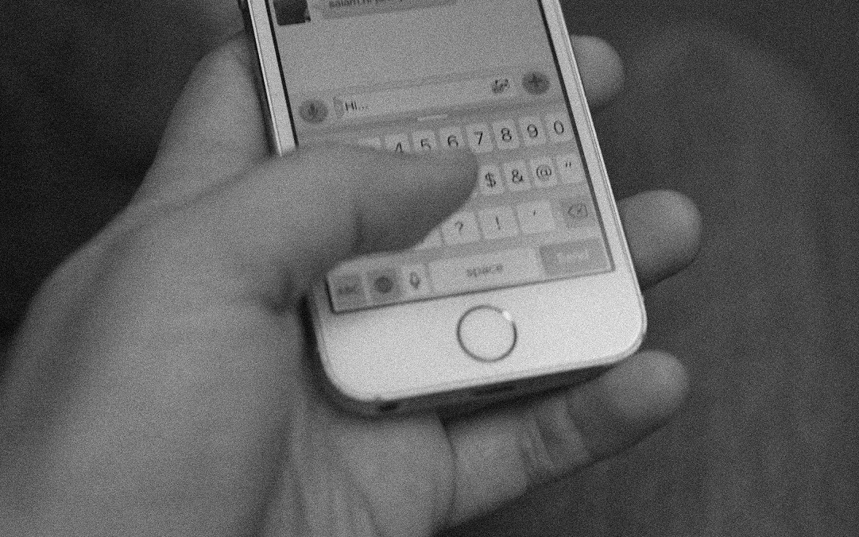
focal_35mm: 80
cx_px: 459
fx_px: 1873
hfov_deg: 25.8
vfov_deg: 16.2
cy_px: 91
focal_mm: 50
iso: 100
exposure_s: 1/25
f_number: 3.2
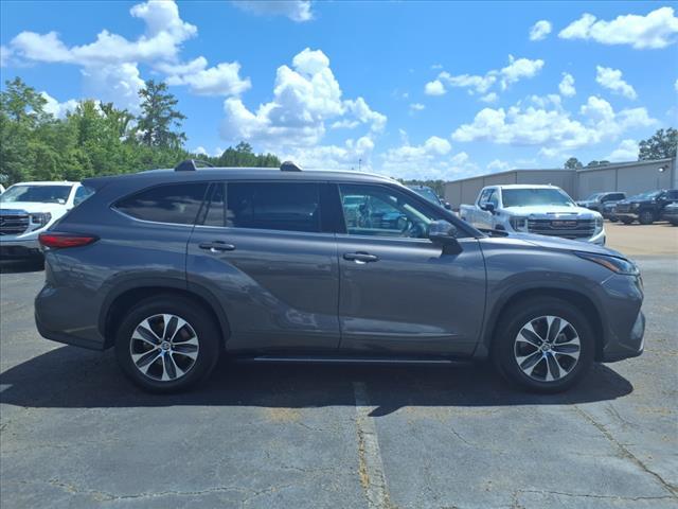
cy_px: 254
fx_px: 529
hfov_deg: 65.3
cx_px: 339
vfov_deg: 51.4
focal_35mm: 27
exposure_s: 1/2000
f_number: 1.9
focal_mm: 3.58
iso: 40
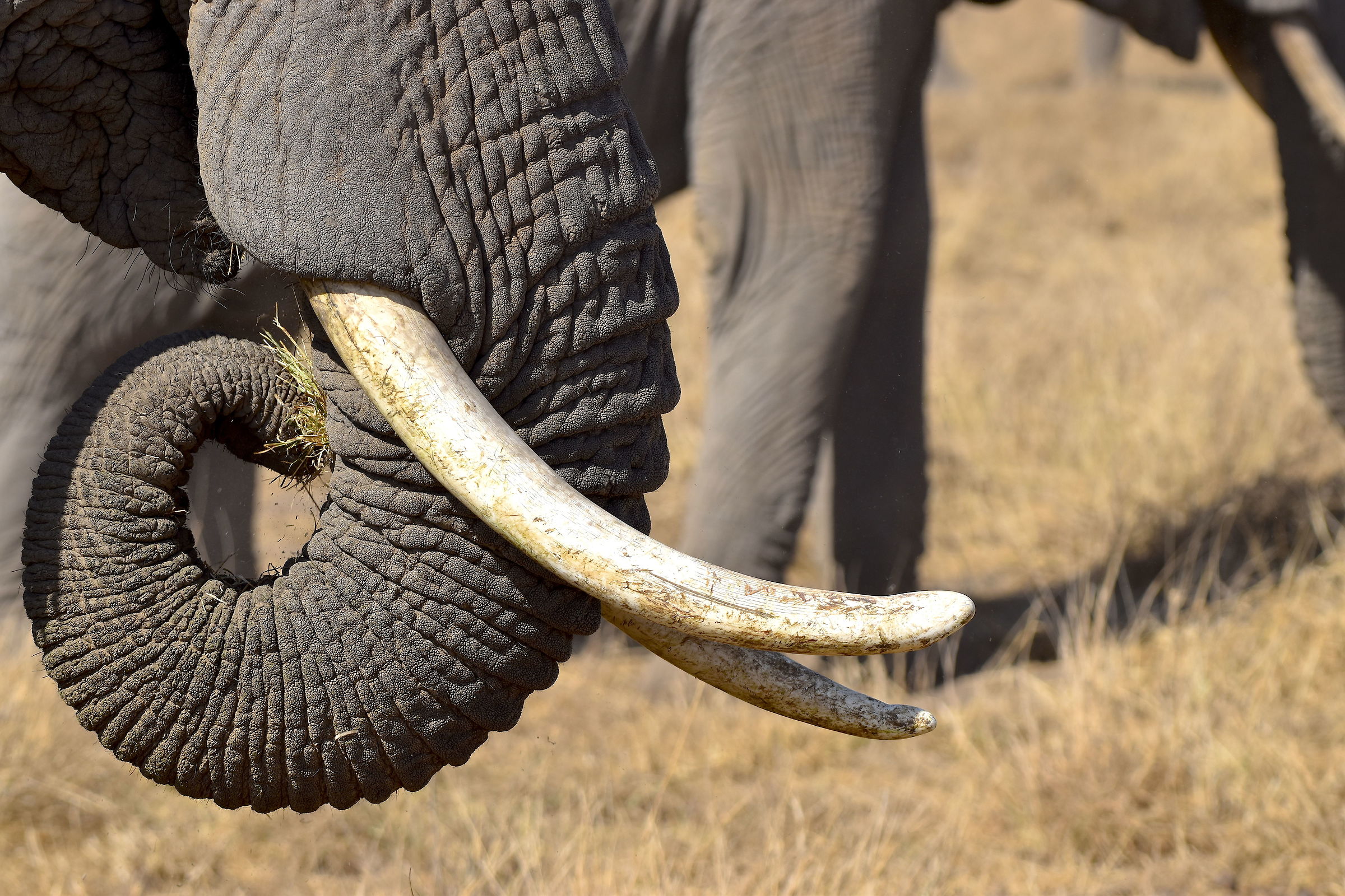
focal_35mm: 330
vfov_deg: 4.2
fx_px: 12328
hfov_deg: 6.2
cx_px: 672
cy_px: 448
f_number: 7.1
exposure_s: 1/800
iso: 200
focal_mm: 220
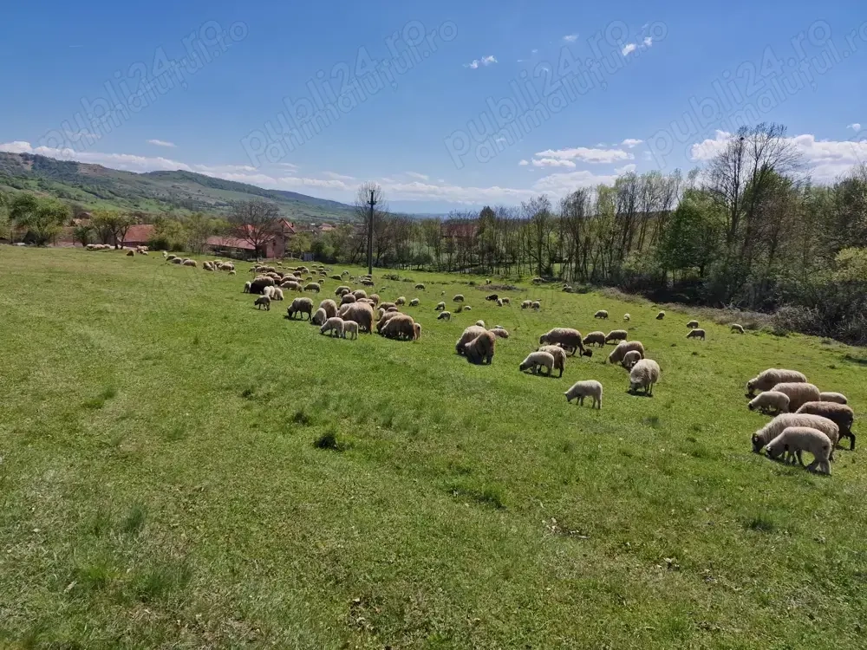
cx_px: 434
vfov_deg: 58.9
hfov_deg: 73.9
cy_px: 325
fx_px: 576
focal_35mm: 23
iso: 50
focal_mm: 6.4
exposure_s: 1/2809
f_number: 1.8
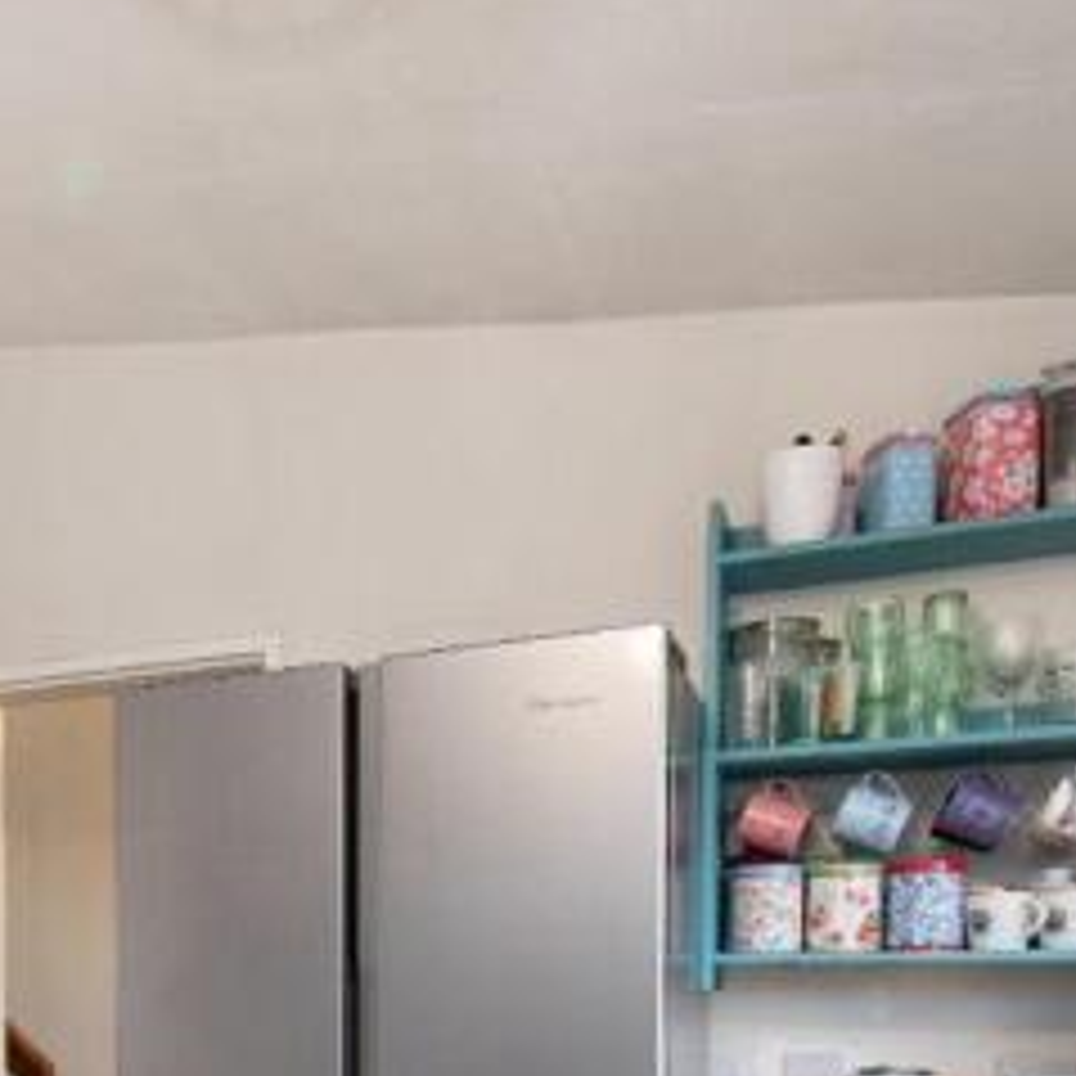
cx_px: 104
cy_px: 930
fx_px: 1231
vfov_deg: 43.8
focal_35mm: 35
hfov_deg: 43.1
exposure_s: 1/6
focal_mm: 10
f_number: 8
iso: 320
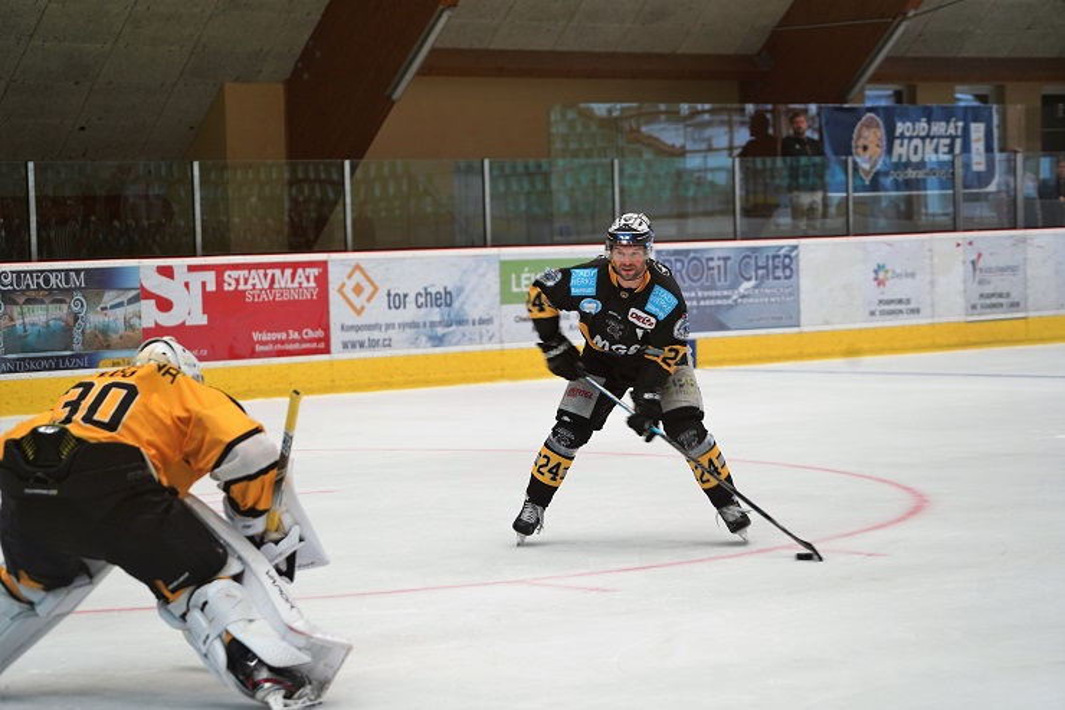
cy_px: 355
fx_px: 3342
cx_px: 532
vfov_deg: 12.1
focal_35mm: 113
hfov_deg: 18.1
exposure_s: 1/125
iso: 500
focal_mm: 113
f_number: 4
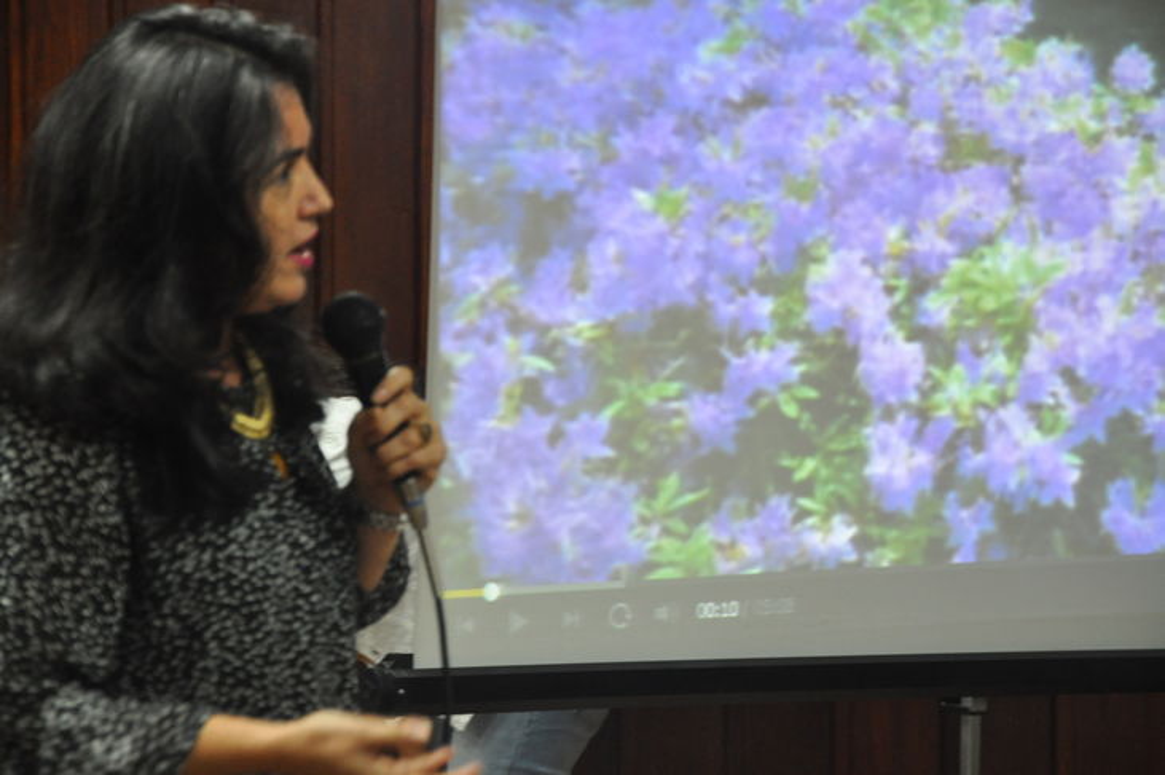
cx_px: 582
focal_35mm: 158
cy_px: 388
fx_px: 5092
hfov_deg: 13.1
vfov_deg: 8.7
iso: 1600
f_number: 5.6
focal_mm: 105
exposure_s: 1/30
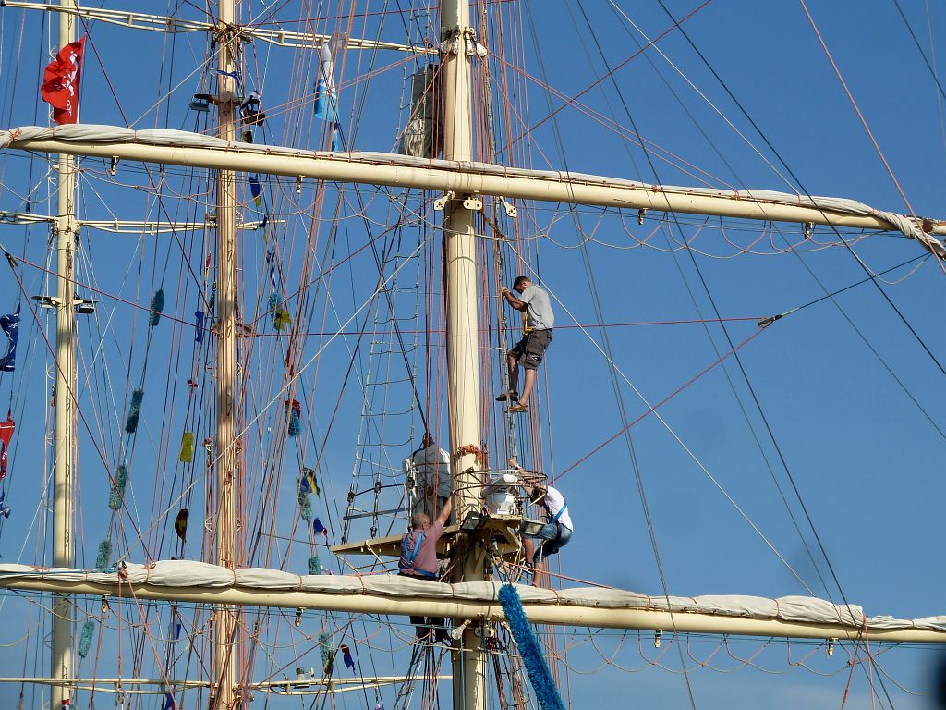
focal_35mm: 128
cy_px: 355
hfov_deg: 15.4
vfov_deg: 11.6
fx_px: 3498
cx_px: 473
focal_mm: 21
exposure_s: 1/500
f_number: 5.6
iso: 80
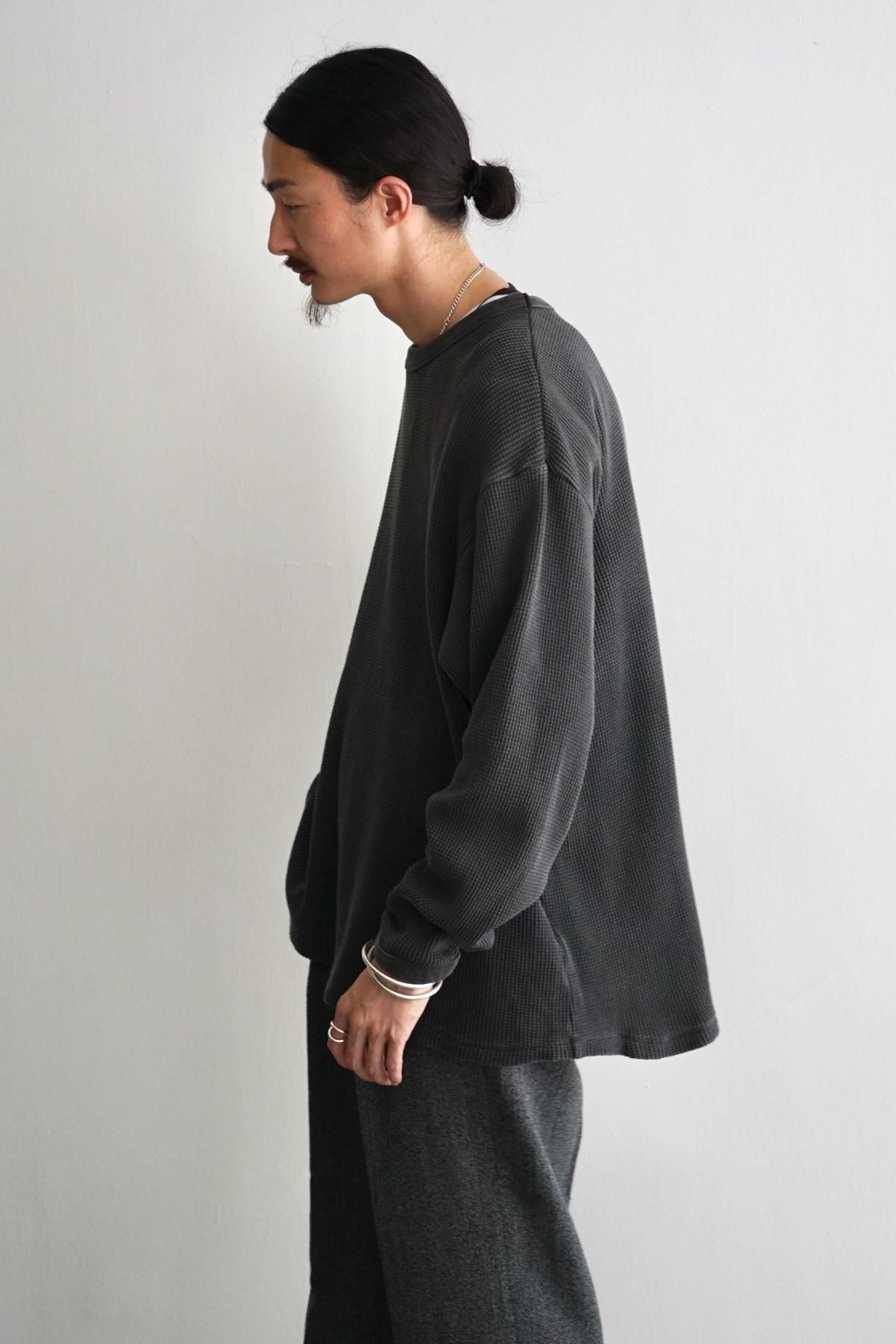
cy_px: 672
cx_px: 448
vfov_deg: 35.0
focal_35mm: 57
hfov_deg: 23.8
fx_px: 2127
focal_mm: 57
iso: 800
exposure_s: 1/160
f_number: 5
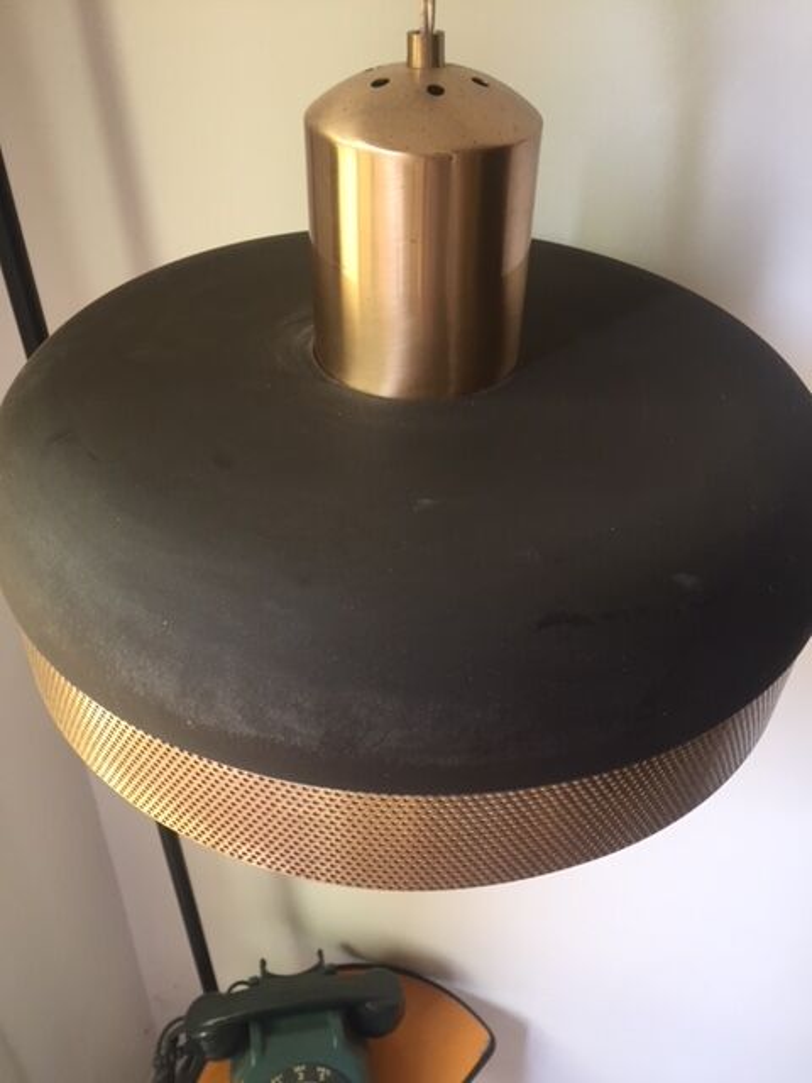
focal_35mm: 29
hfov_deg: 48.2
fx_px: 907
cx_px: 406
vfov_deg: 61.7
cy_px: 542
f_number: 2.2
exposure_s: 1/33
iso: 64
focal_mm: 4.15
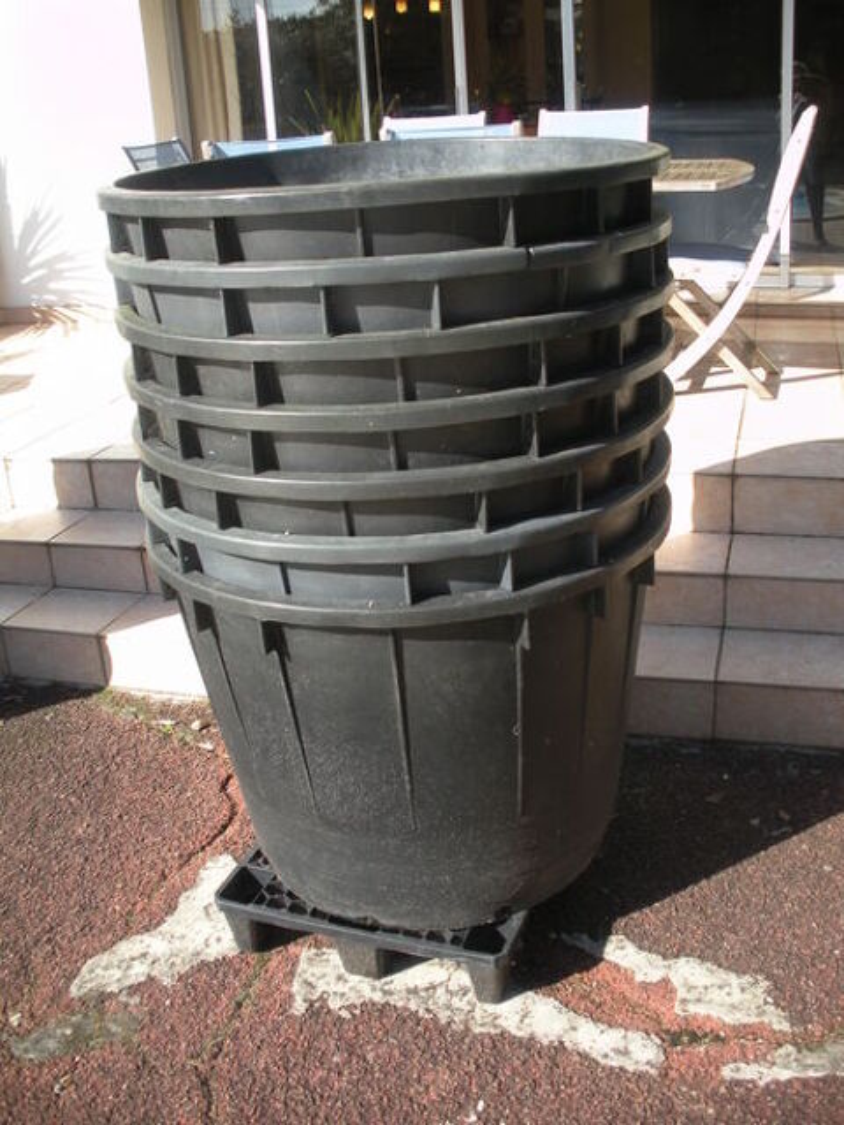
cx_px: 422
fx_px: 1138
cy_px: 562
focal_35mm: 35
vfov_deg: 52.6
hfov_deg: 40.7
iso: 64
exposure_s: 1/213
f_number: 3.5
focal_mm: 6.3
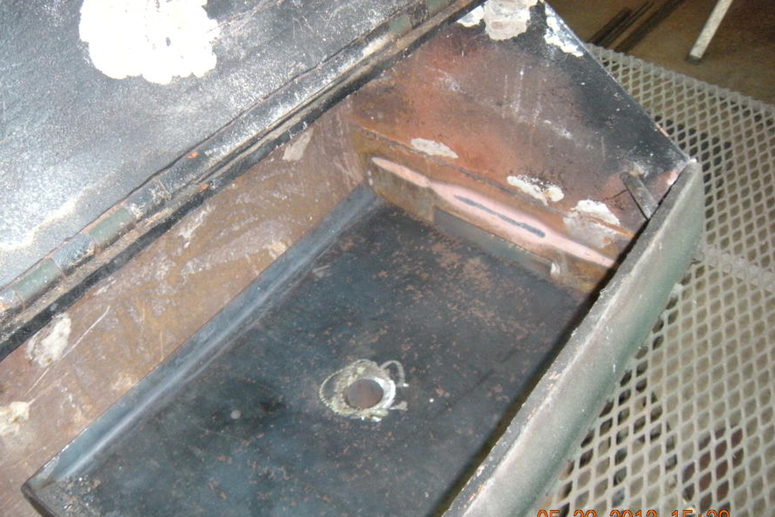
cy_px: 286
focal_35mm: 37
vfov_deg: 35.9
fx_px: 796
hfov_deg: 51.9
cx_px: 385
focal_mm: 5.9
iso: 400
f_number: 3.8
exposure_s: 1/60
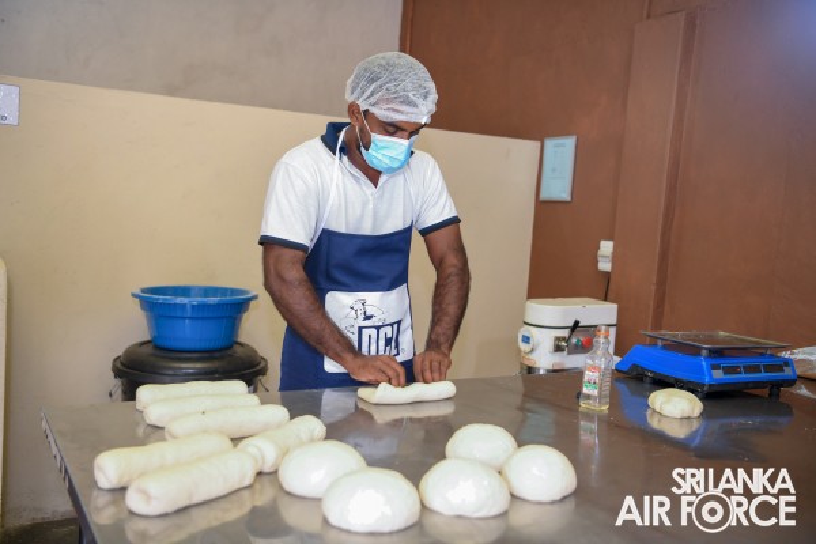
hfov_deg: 54.4
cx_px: 408
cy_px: 272
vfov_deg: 37.9
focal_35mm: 35
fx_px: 793
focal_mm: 35
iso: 1250
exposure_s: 1/100
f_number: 3.2
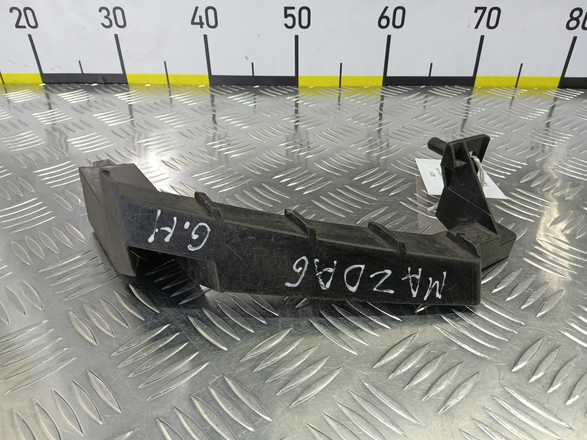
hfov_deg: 73.9
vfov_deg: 58.9
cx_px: 294
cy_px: 220
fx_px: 390
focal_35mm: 23
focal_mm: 4.11
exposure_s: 1/50
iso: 131
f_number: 1.6
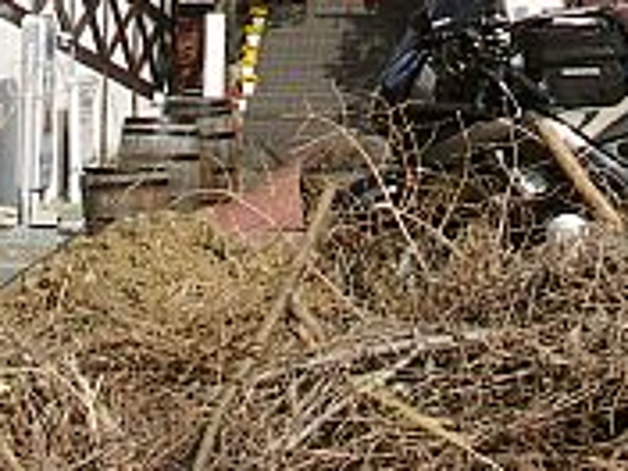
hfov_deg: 15.0
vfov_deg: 10.6
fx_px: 2377
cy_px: -382
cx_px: 414
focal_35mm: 131
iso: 50
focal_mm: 9.4
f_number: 6.3
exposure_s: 1/200
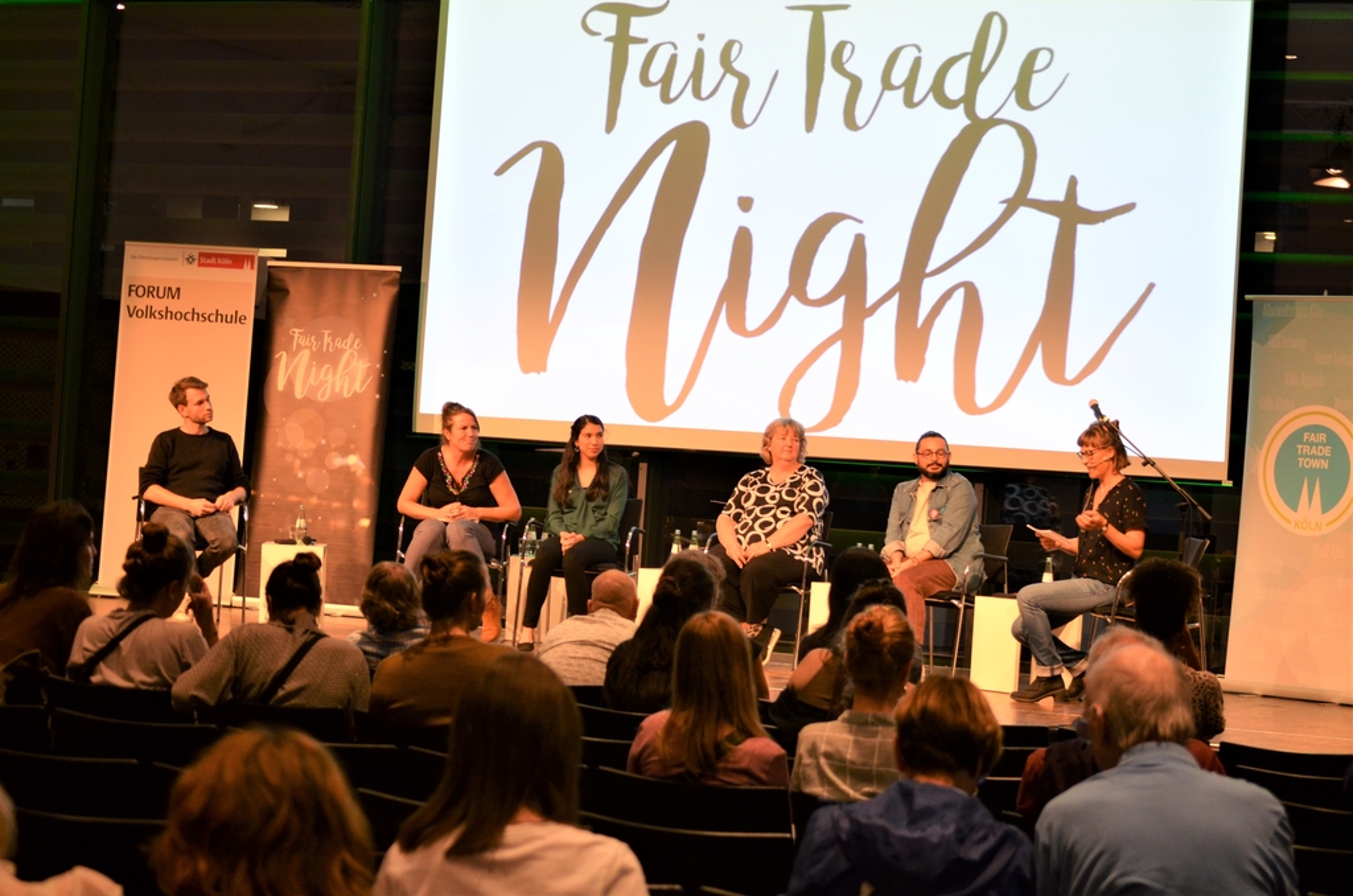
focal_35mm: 82
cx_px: 676
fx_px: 3094
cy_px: 448
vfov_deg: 16.5
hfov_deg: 24.7
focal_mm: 55
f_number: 4
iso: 800
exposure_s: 1/60
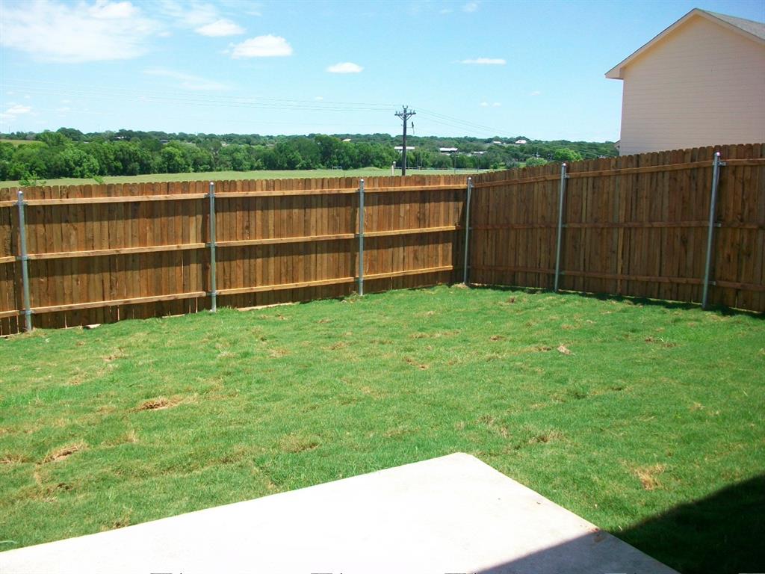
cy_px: 287
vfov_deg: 44.2
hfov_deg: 56.8
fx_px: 707
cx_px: 382
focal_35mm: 32
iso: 64
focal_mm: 5.7
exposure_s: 1/640
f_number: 2.8
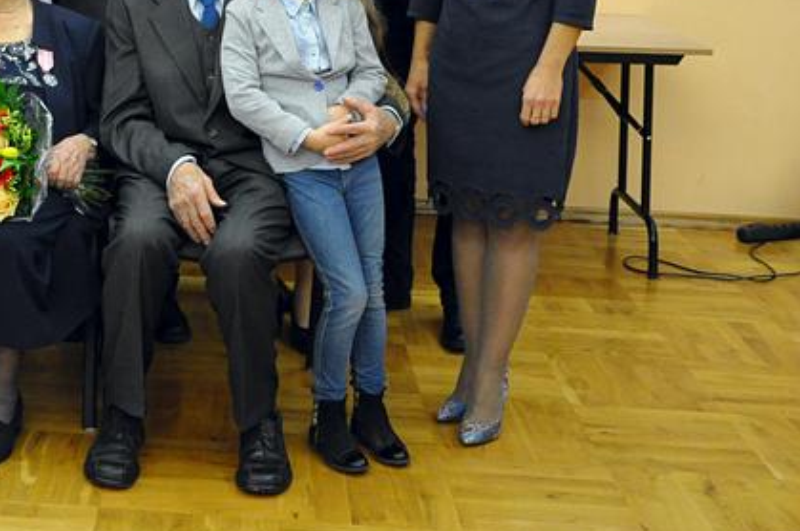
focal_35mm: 67
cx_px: 88
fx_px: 1487
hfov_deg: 29.0
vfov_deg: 19.8
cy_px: 26
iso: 2500
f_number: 5.6
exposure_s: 1/80
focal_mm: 22
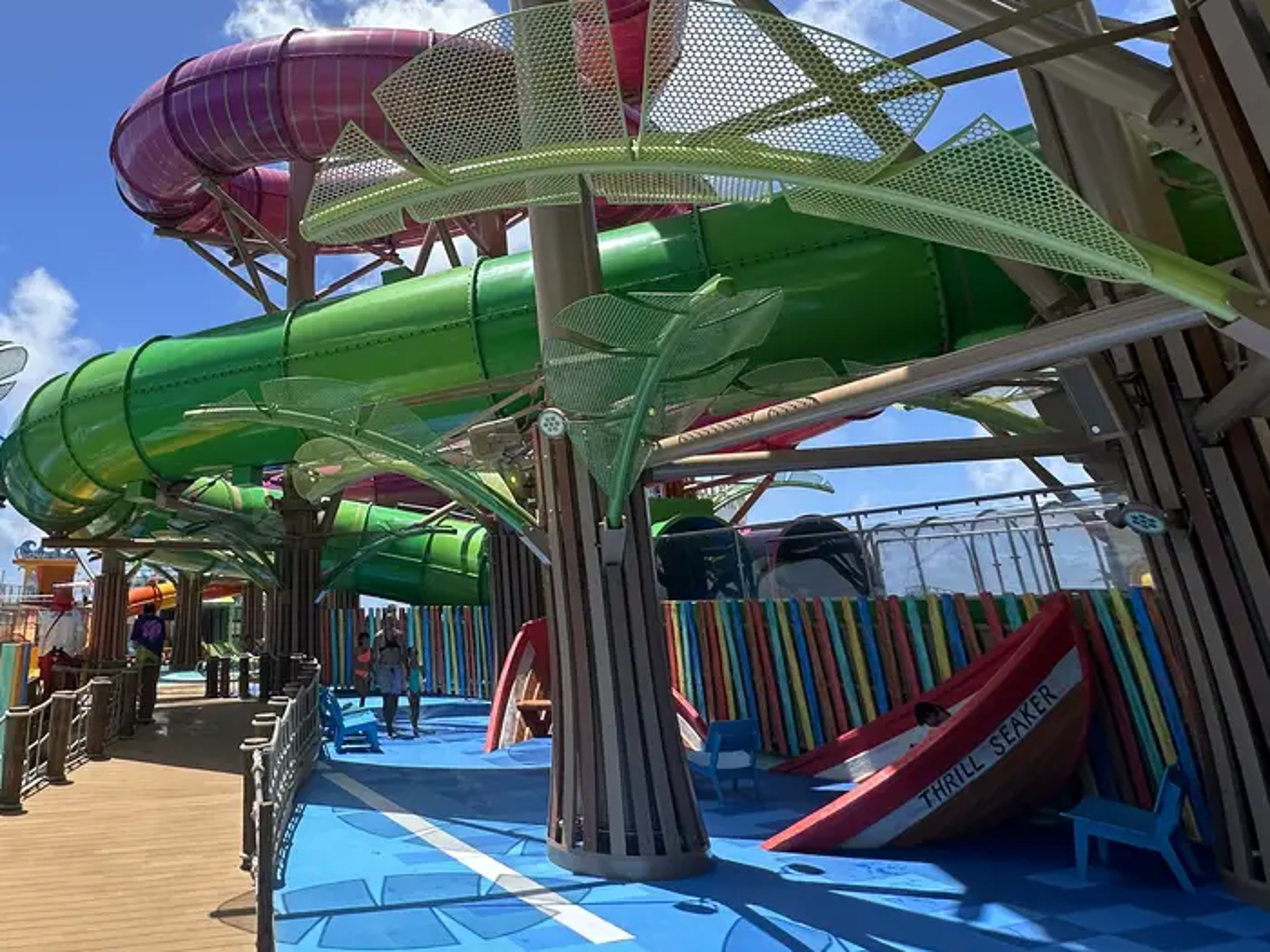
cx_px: 363
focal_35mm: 24
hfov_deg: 68.2
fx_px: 881
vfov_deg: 55.2
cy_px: 288
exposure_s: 1/1575
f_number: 2.2
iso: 50
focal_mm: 2.22
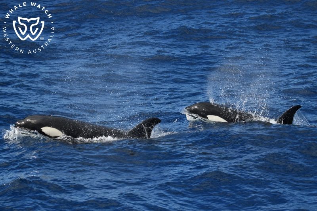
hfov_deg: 13.3
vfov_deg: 8.9
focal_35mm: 155
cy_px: 106
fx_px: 1364
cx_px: 158
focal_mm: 155
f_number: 5.6
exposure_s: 1/8000
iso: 900
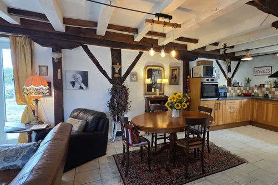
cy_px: 96
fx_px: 147
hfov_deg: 85.4
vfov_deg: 64.5
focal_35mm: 19
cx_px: 172
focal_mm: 2.2
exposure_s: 1/100
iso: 200
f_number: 1.9
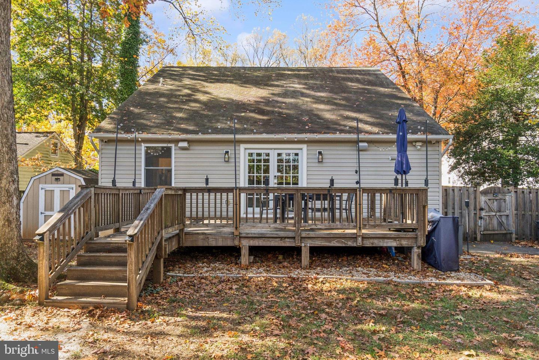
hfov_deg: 77.3
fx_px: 337
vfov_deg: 56.1
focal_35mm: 22
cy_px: 180
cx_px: 270
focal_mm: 15
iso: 200
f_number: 11
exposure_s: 1/30
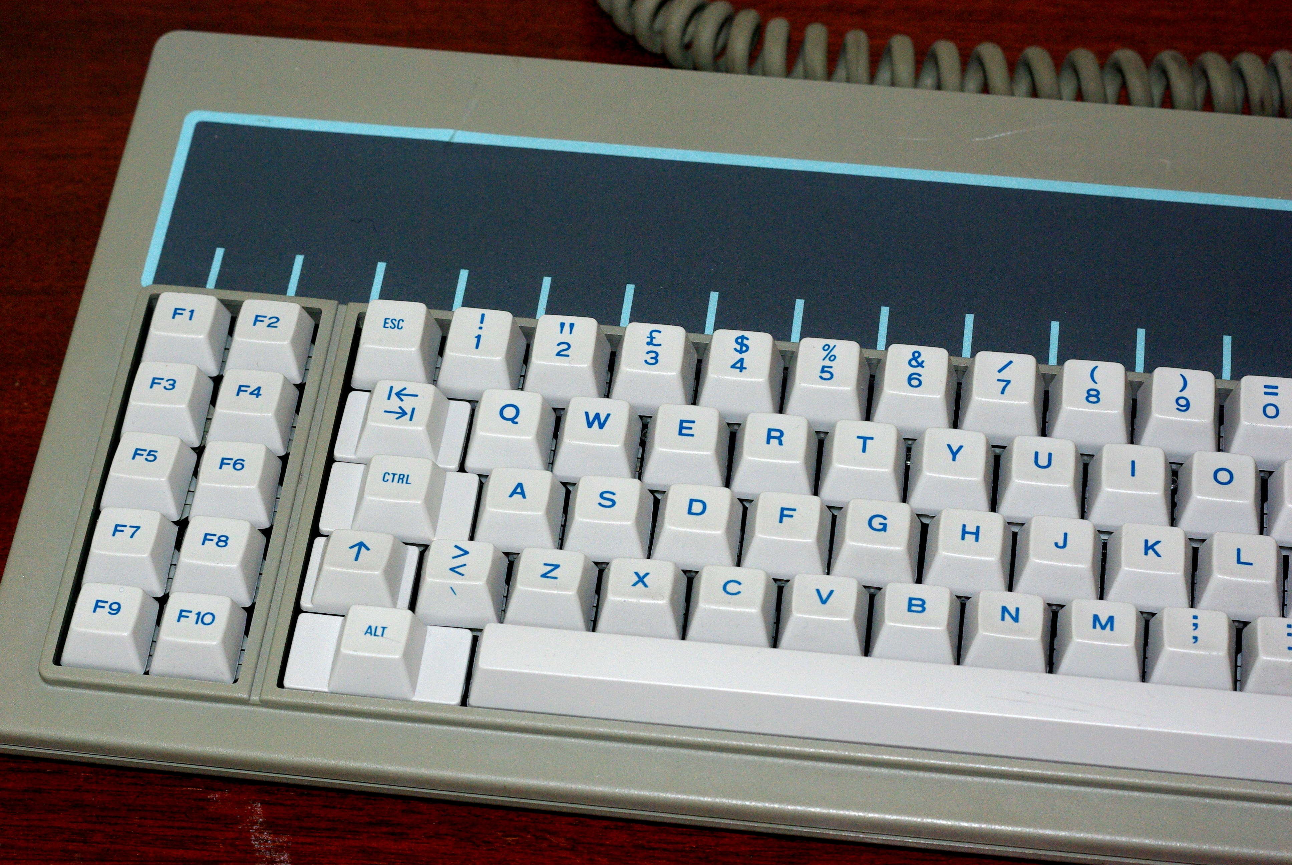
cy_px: 432
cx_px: 646
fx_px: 2695
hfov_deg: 27.0
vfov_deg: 18.2
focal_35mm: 75
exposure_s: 1/60
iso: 800
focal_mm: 50
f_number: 8
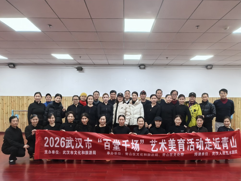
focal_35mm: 24
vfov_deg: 56.5
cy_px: 106
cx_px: 121
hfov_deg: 71.6
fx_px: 167
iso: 200
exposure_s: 1/50
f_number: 2.2
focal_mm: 1.95
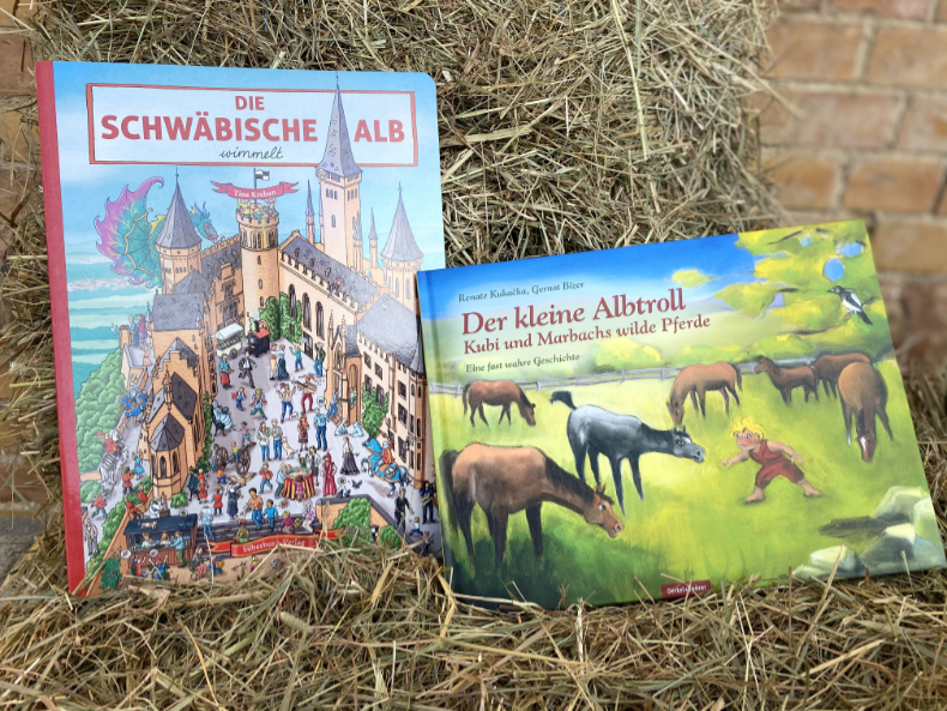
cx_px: 474
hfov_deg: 67.3
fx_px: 712
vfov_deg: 53.1
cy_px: 356
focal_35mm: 26
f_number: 1.8
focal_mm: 4.3
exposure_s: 1/890
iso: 32
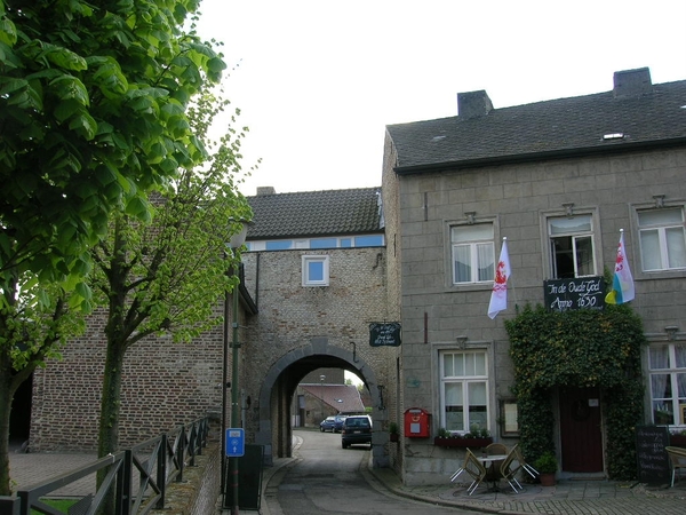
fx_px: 674
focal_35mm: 34
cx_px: 343
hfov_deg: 54.0
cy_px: 258
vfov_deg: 41.8
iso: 50
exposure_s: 1/123
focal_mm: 5.7
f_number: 4.9
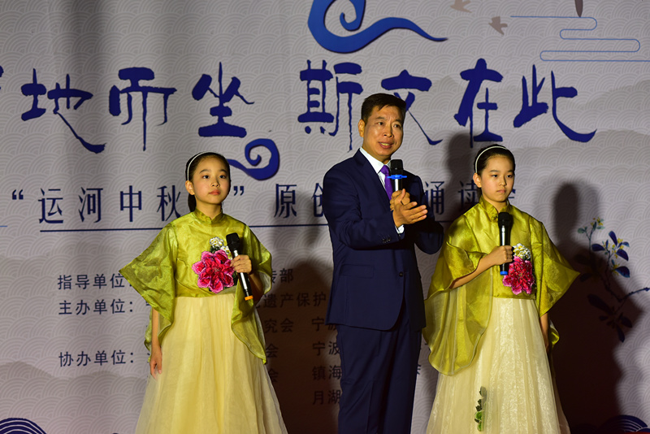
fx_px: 1896
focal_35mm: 105
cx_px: 325
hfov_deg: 19.4
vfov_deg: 13.1
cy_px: 217
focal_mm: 105
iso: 640
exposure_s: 1/160
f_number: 4
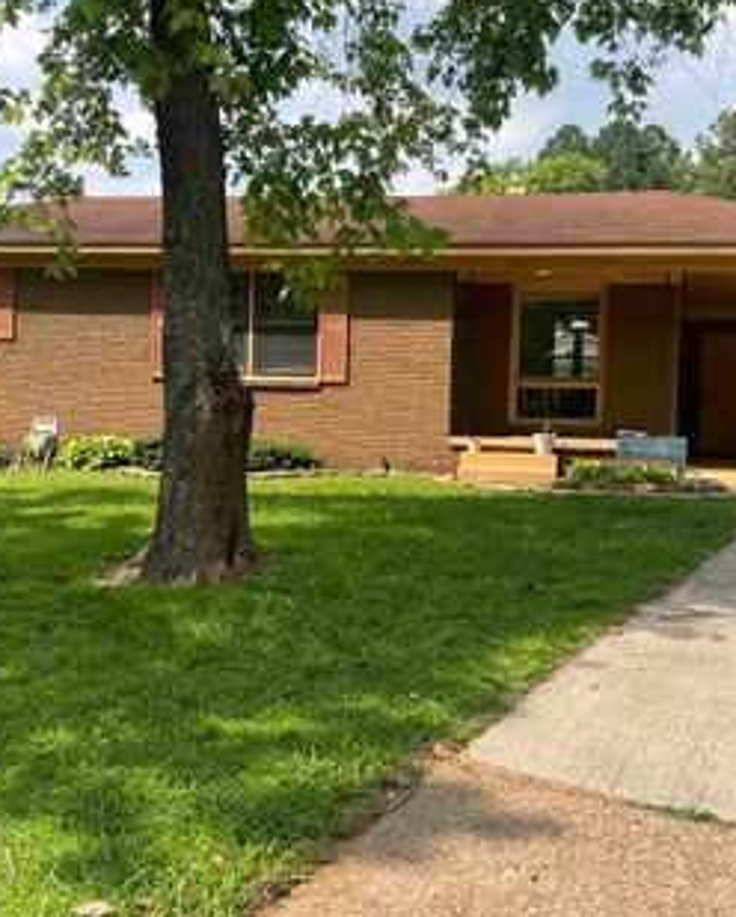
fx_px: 1114
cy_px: 444
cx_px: 368
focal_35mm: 41
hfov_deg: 36.6
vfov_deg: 44.7
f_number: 1.5
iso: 50
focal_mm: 5.7
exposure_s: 1/2513
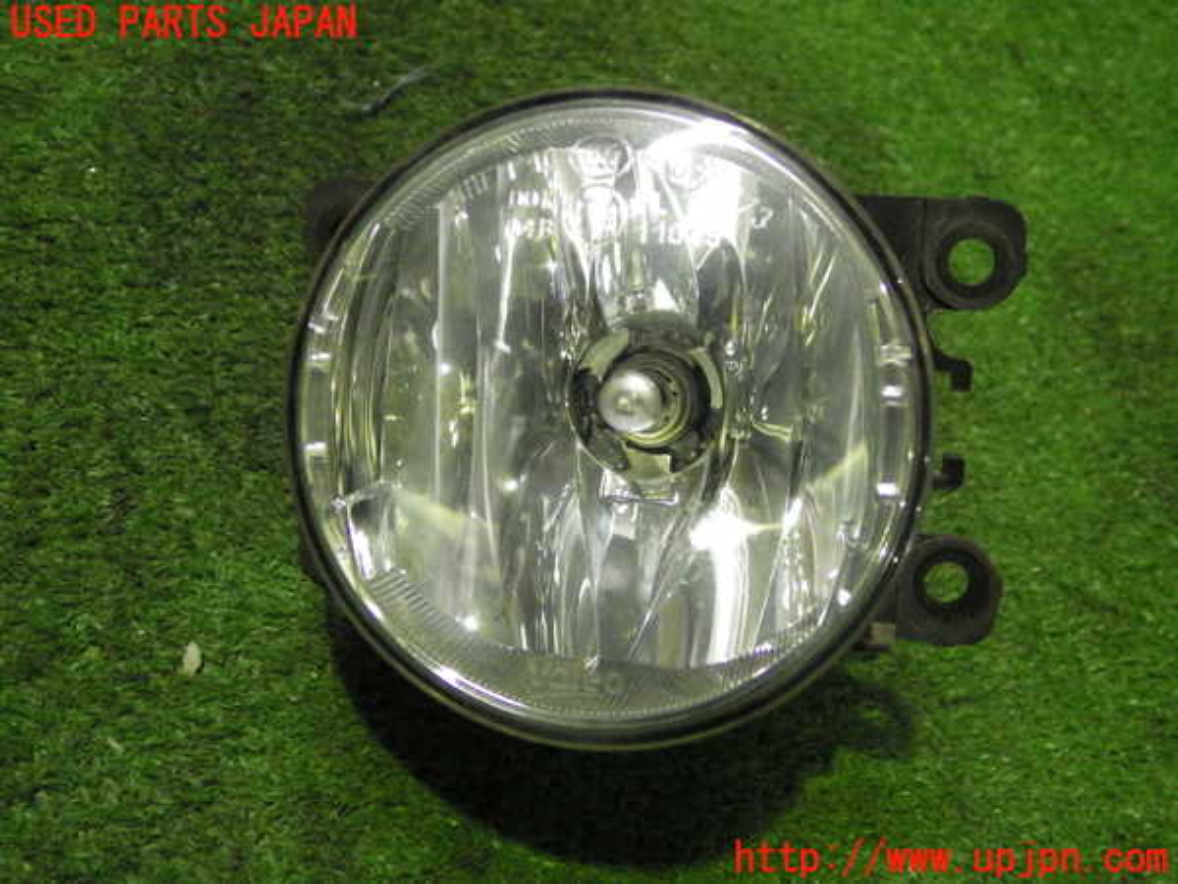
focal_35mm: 39
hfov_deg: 47.9
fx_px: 1327
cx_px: 589
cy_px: 442
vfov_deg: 36.8
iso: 1250
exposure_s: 1/50
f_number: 2.7
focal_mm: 6.9
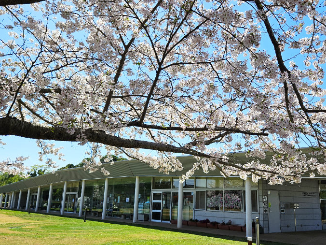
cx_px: 192
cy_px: 118
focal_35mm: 34
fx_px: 320
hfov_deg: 53.6
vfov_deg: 41.8
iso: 25
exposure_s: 1/2463
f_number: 1.8
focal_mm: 5.4
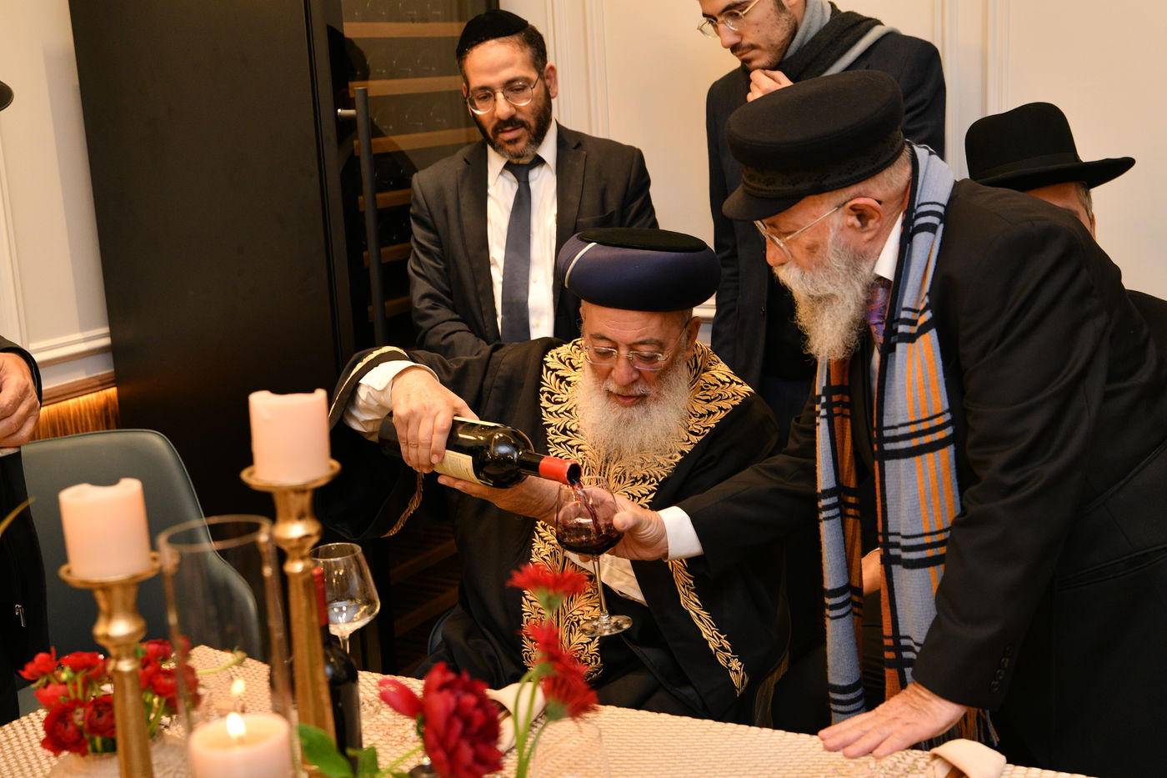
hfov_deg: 41.1
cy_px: 389
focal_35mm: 48
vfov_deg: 28.1
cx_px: 584
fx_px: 1556
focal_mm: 48
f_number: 4
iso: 1600
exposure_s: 1/160
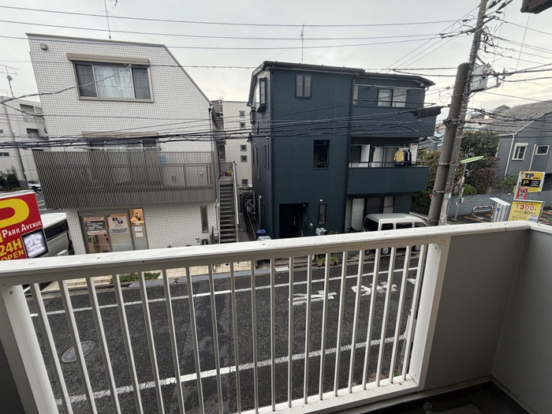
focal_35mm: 14
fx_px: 223
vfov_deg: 85.7
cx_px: 276
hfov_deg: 102.1
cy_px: 207
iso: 100
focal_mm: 2.22
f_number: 2.2
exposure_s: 1/121
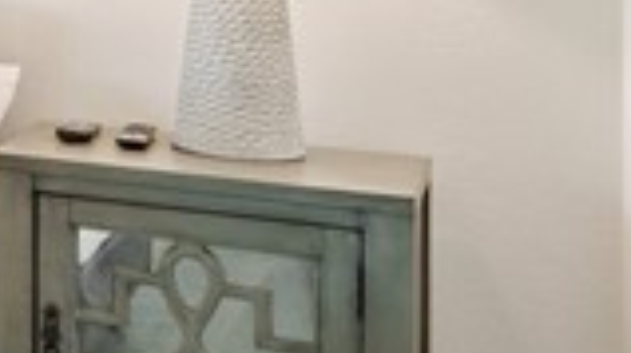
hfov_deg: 12.3
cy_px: -190
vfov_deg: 12.3
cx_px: -1159
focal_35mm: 93
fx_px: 1554
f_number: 7.1
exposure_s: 1/2
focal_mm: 13
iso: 100
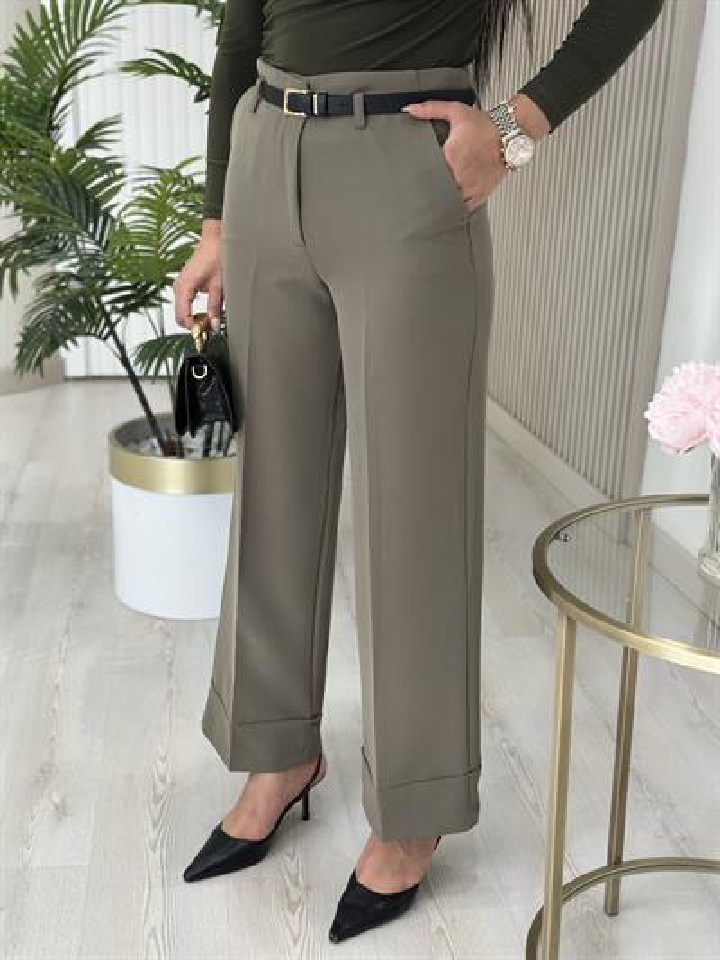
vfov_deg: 39.6
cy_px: 480
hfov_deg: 30.3
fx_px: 1331
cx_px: 360
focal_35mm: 48
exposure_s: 1/222
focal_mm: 6.86
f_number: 1.78
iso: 80
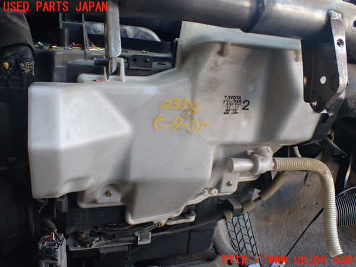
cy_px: 134
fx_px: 309
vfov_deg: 46.8
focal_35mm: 30
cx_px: 178
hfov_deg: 60.0
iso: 250
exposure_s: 1/125
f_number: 2.3
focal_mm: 5.4
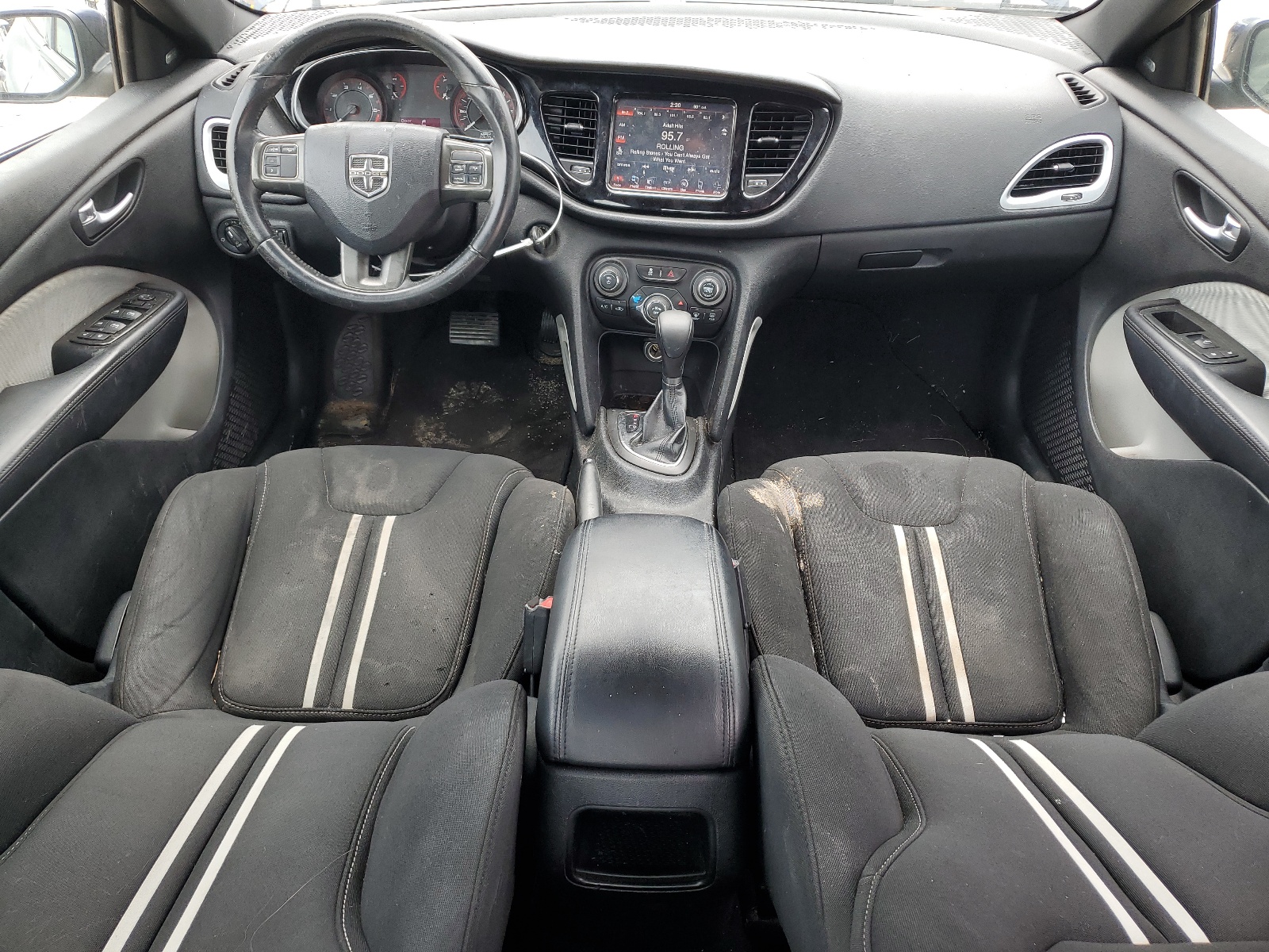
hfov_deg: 67.3
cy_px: 476
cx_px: 634
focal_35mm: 26
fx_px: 953
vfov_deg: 53.1
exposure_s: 1/179
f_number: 1.5
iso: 50
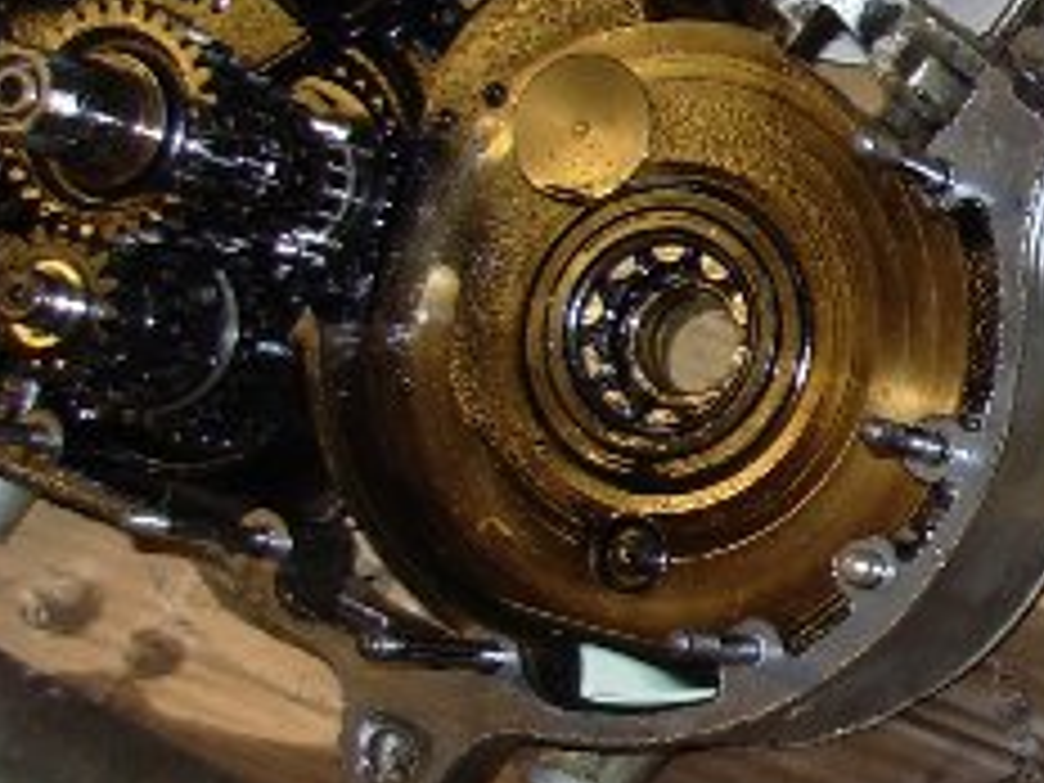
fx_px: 3951
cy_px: 356
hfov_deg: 14.5
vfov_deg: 11.3
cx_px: 1323
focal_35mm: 131
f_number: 2.9
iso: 50
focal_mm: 6.3
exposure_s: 1/32
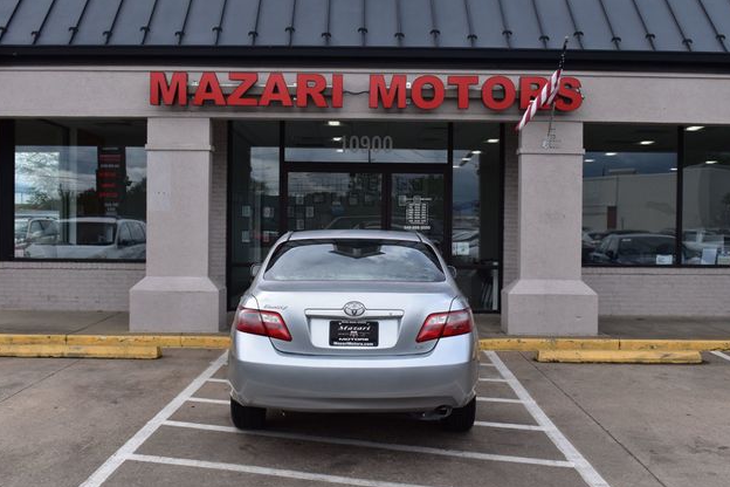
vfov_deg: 32.2
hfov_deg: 46.9
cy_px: 245
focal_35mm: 42
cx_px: 369
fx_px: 842
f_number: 11
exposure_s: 1/500
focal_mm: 27
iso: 400
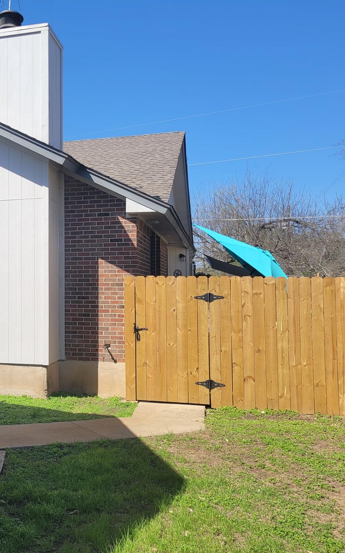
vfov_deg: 52.8
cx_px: 54
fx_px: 557
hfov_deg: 33.1
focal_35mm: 37
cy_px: 276
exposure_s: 1/2082
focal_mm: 5.4
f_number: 1.8
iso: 40
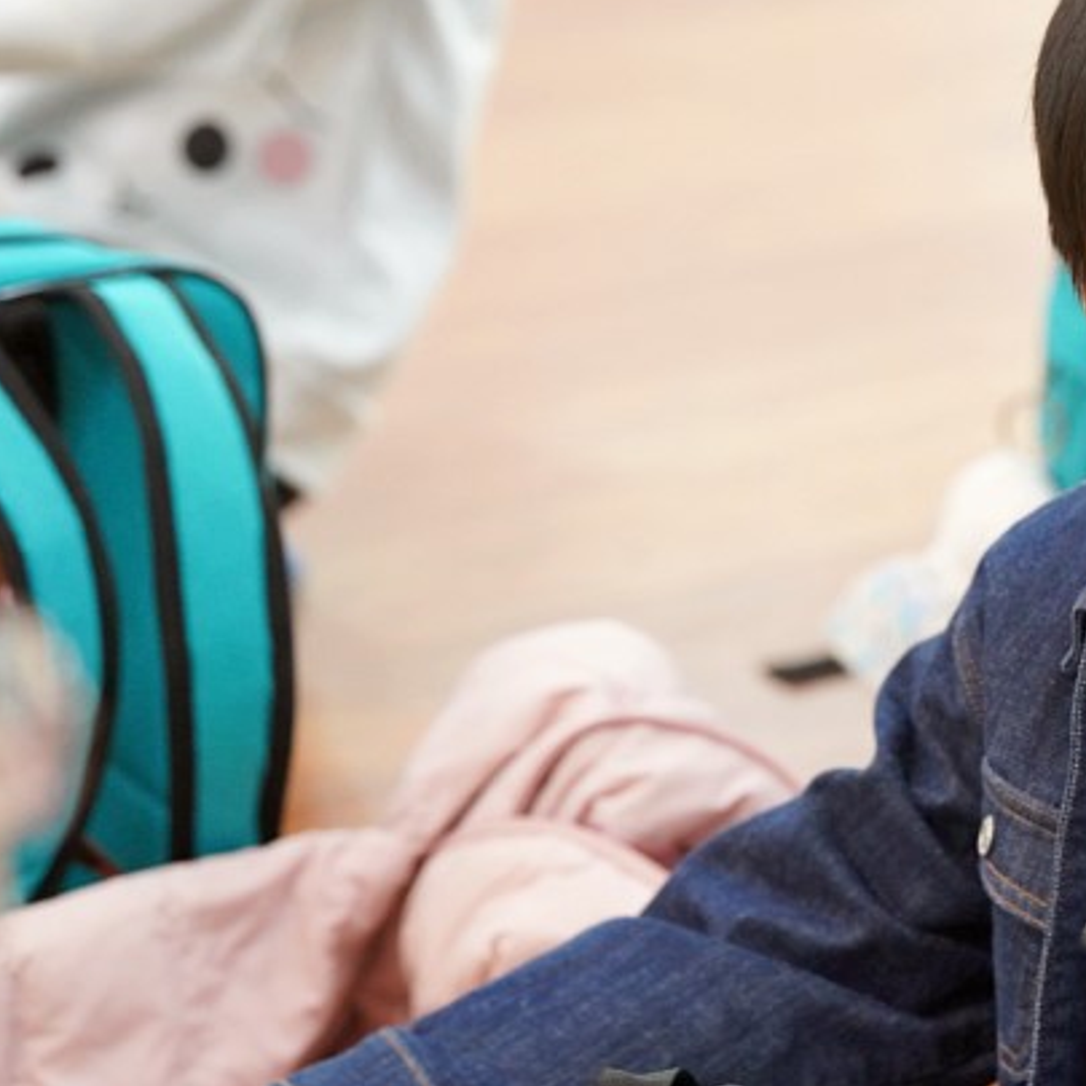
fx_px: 8519
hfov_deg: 7.3
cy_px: 606
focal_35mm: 240
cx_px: 1164
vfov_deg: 7.3
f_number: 4
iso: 3200
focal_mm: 127
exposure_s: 1/160
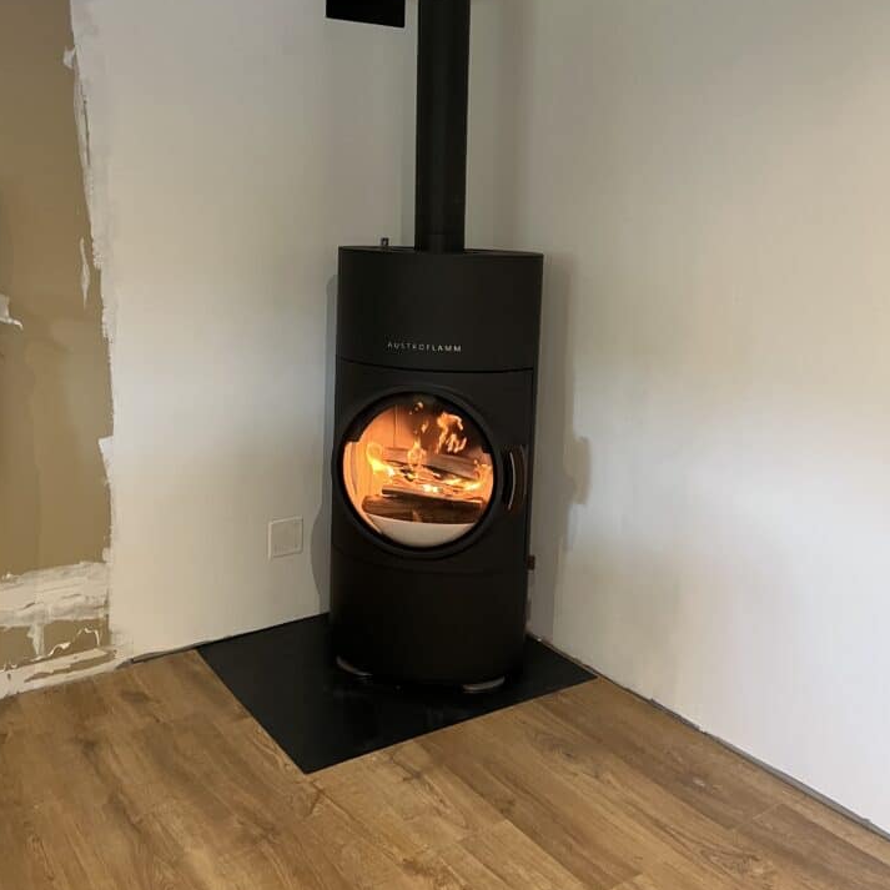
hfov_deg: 49.7
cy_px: 325
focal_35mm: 33
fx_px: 960
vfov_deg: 49.2
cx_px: 413
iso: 500
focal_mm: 5.1
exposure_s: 1/60
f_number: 1.6
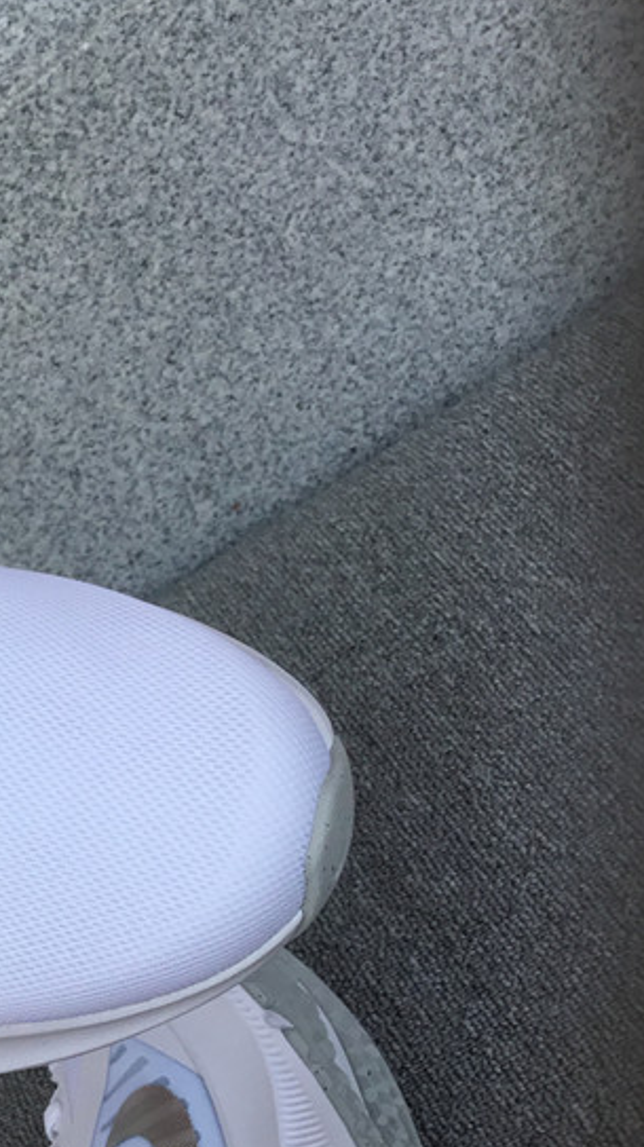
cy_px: 688
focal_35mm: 56
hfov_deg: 19.1
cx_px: -291
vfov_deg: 37.1
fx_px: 1702
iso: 25
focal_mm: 3.3
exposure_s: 1/1101
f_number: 2.4
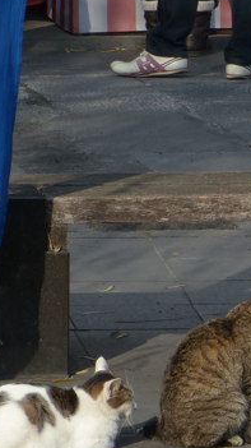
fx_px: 4824
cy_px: 277
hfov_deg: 3.0
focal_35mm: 407
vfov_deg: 5.3
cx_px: 349
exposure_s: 1/1000
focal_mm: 23.1
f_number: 4
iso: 100
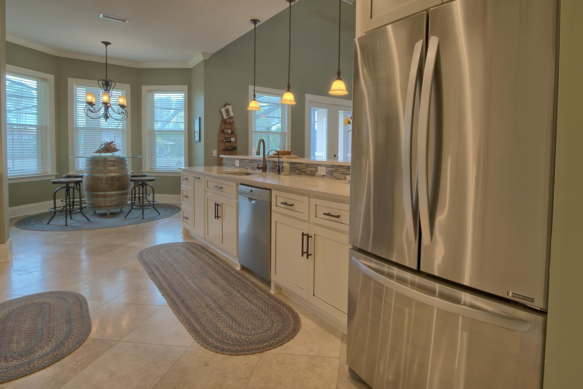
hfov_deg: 86.2
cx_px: 338
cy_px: 164
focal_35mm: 19
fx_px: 308
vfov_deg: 64.2
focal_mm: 12
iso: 200
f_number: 19
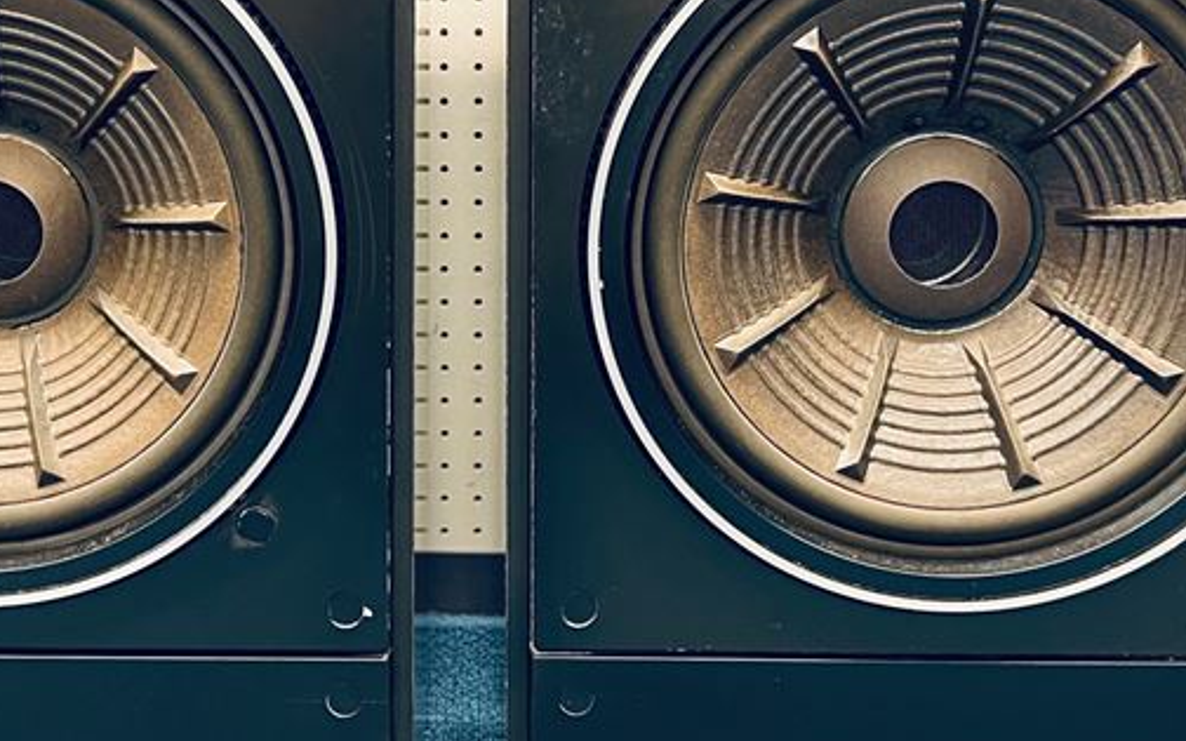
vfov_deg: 23.0
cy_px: 202
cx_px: 435
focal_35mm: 56
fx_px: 1810
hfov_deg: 36.0
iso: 250
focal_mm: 5.7
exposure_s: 1/50
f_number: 1.5
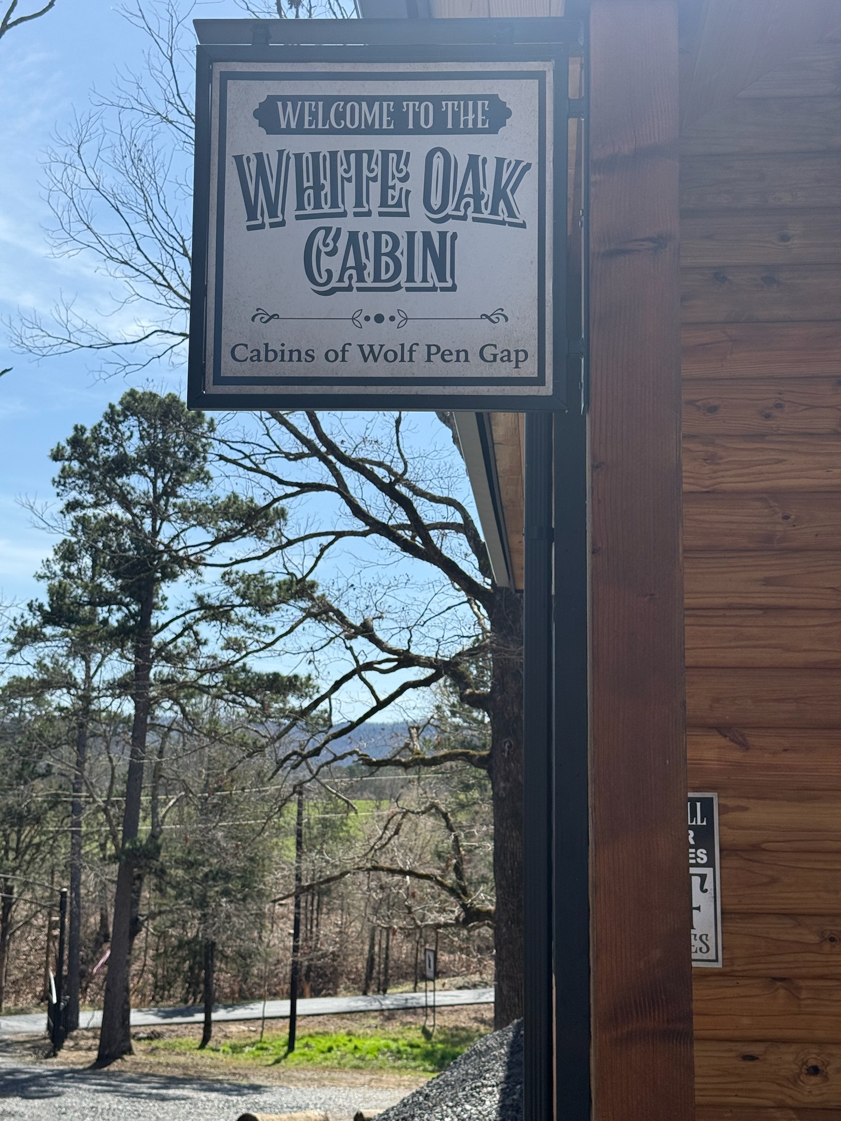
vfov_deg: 39.7
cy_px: 560
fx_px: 1555
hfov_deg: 30.3
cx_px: 420
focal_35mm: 48
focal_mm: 6.76
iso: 80
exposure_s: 1/4587
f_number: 1.78
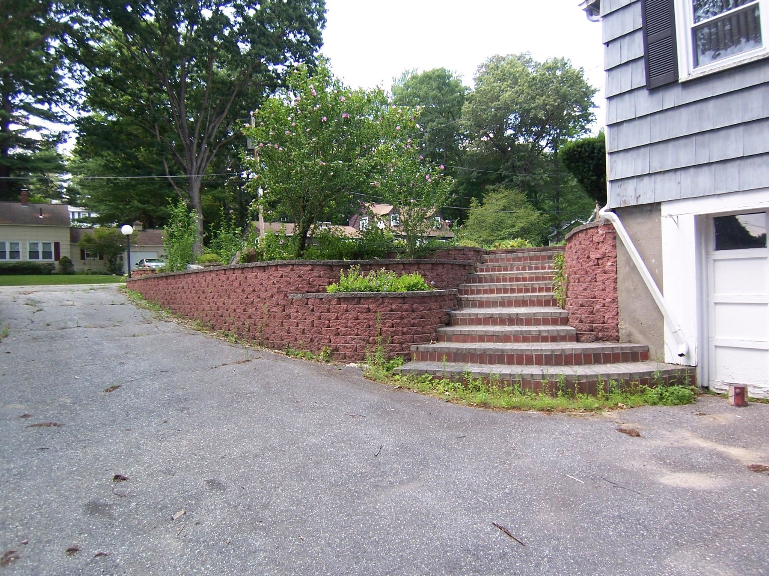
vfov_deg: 58.9
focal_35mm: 23
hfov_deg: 73.9
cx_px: 384
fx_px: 511
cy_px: 288
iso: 64
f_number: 2.8
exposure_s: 1/100
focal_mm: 3.8
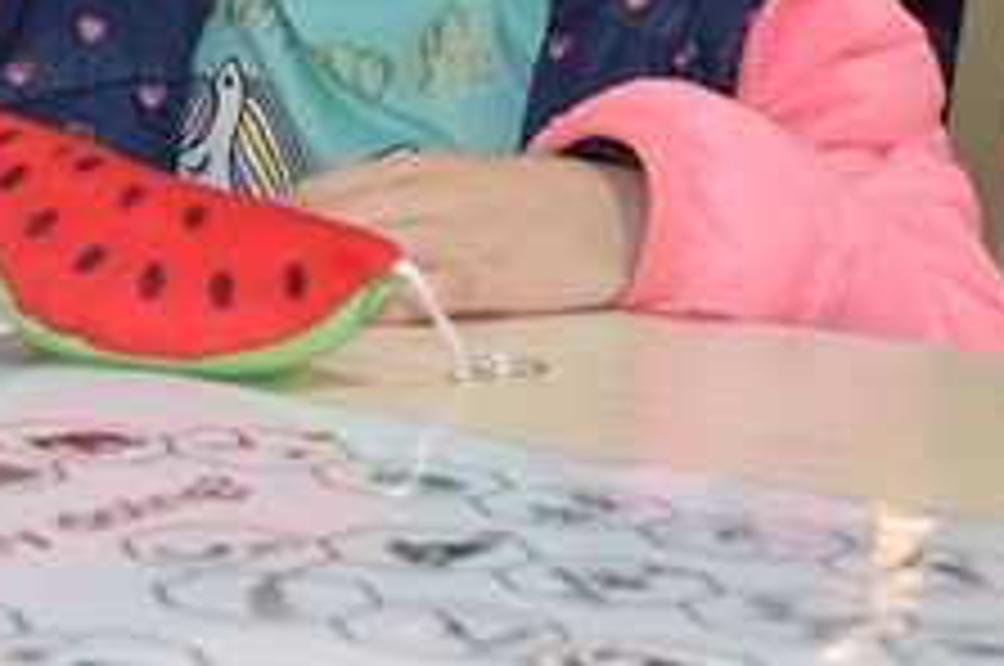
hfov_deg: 14.6
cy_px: -250
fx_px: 3754
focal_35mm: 135
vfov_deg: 9.9
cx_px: -266
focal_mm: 25
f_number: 5
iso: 800
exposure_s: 1/100
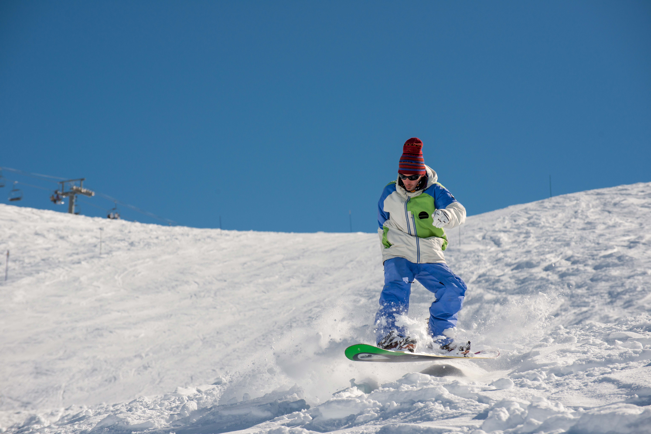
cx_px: 326
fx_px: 2623
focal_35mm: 145
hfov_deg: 14.1
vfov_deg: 9.5
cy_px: 217
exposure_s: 1/2000
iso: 160
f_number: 8
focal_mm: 145
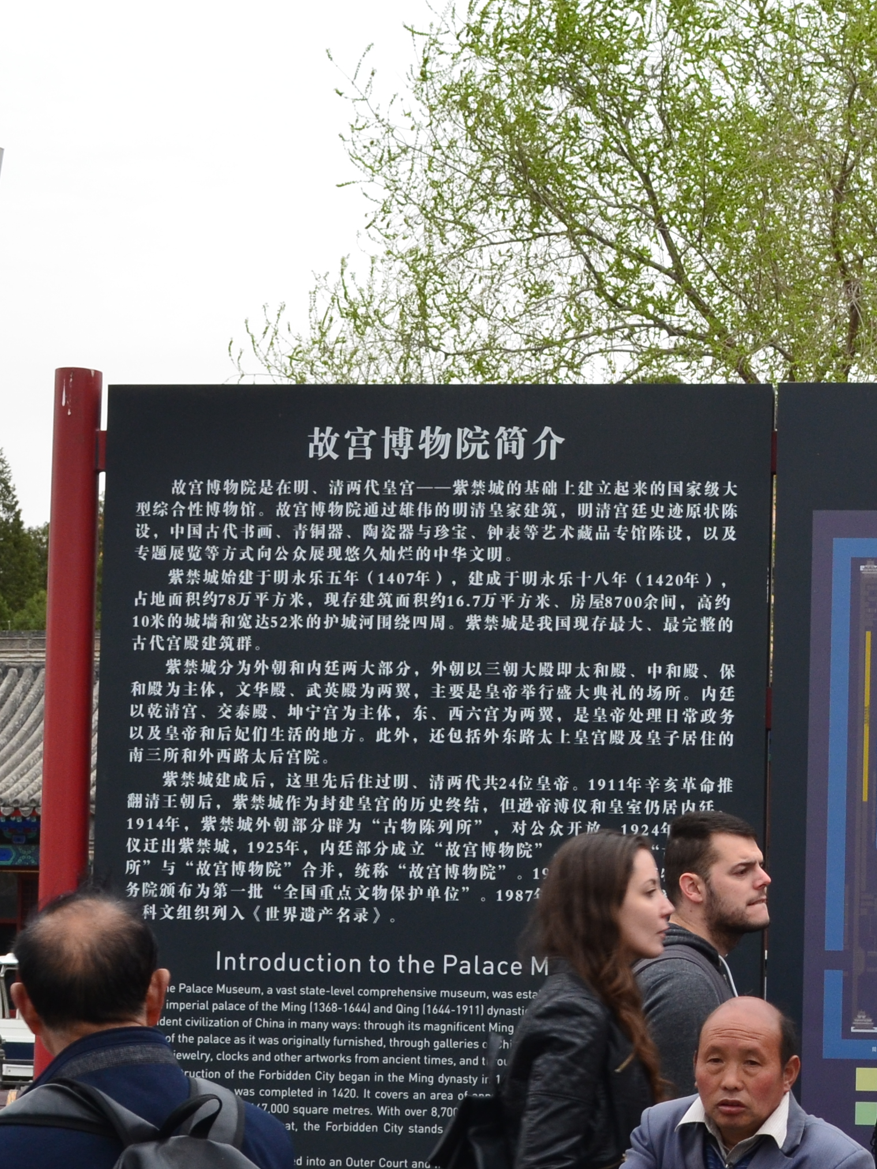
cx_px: 949
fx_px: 3074
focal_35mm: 91
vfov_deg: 21.4
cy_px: 877
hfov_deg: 15.8
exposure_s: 1/60
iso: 400
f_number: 10
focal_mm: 26
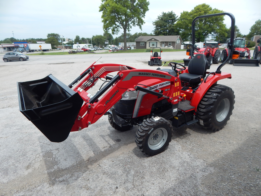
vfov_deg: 61.1
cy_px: 98
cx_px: 130
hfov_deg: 76.4
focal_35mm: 22
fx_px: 166
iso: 125
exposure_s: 1/400
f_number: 6
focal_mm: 4
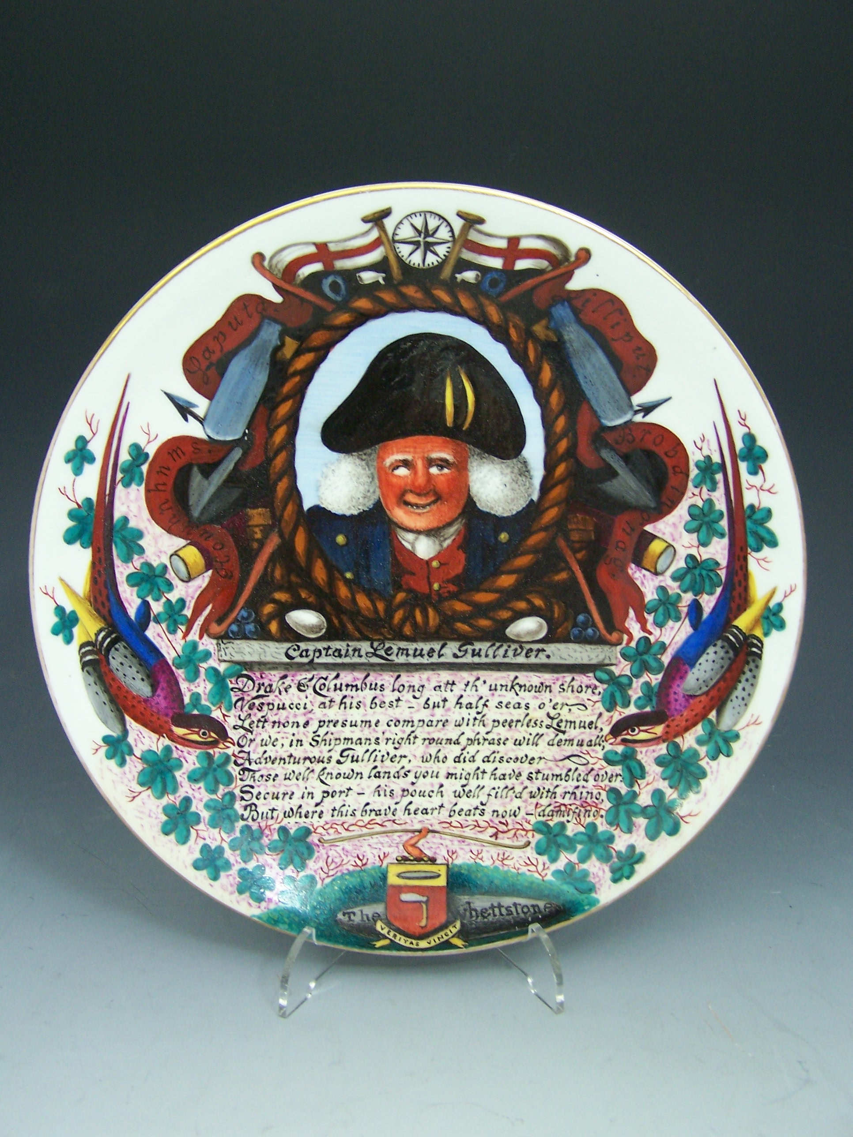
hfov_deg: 37.7
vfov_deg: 49.0
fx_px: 1249
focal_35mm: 38
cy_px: 568
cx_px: 426
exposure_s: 1/20
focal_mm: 6.3
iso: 140
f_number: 2.8
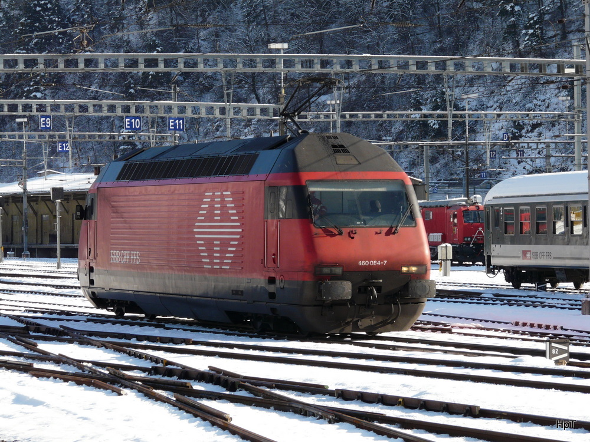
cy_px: 221
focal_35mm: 154
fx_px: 2625
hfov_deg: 12.8
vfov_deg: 9.6
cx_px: 295
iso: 100
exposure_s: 1/320
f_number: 5.6
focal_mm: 25.3
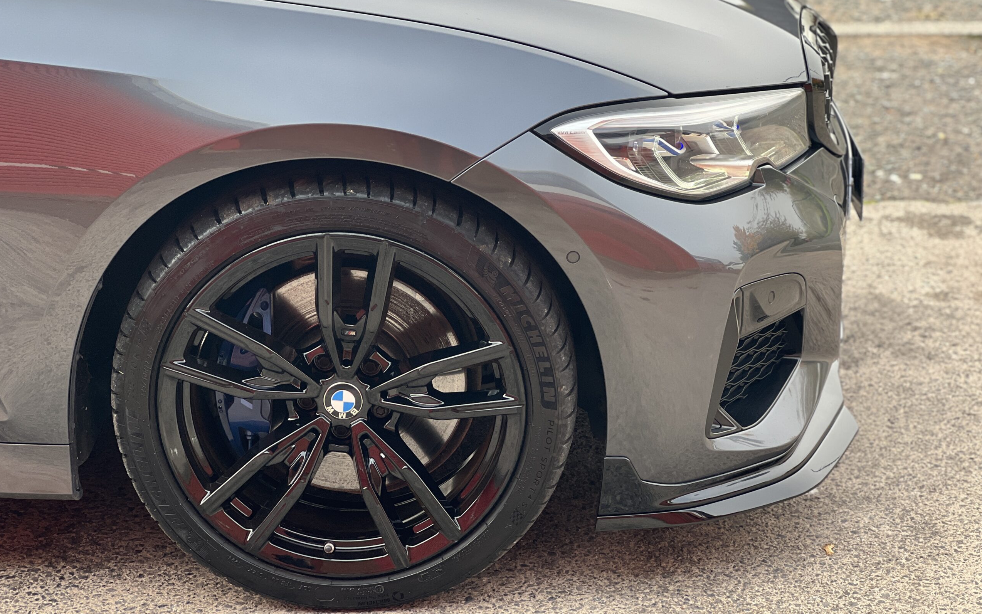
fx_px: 2195
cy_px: 262
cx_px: 489
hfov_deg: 25.2
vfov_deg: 15.9
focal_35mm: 82
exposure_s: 1/121
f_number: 2.8
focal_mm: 9
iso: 64
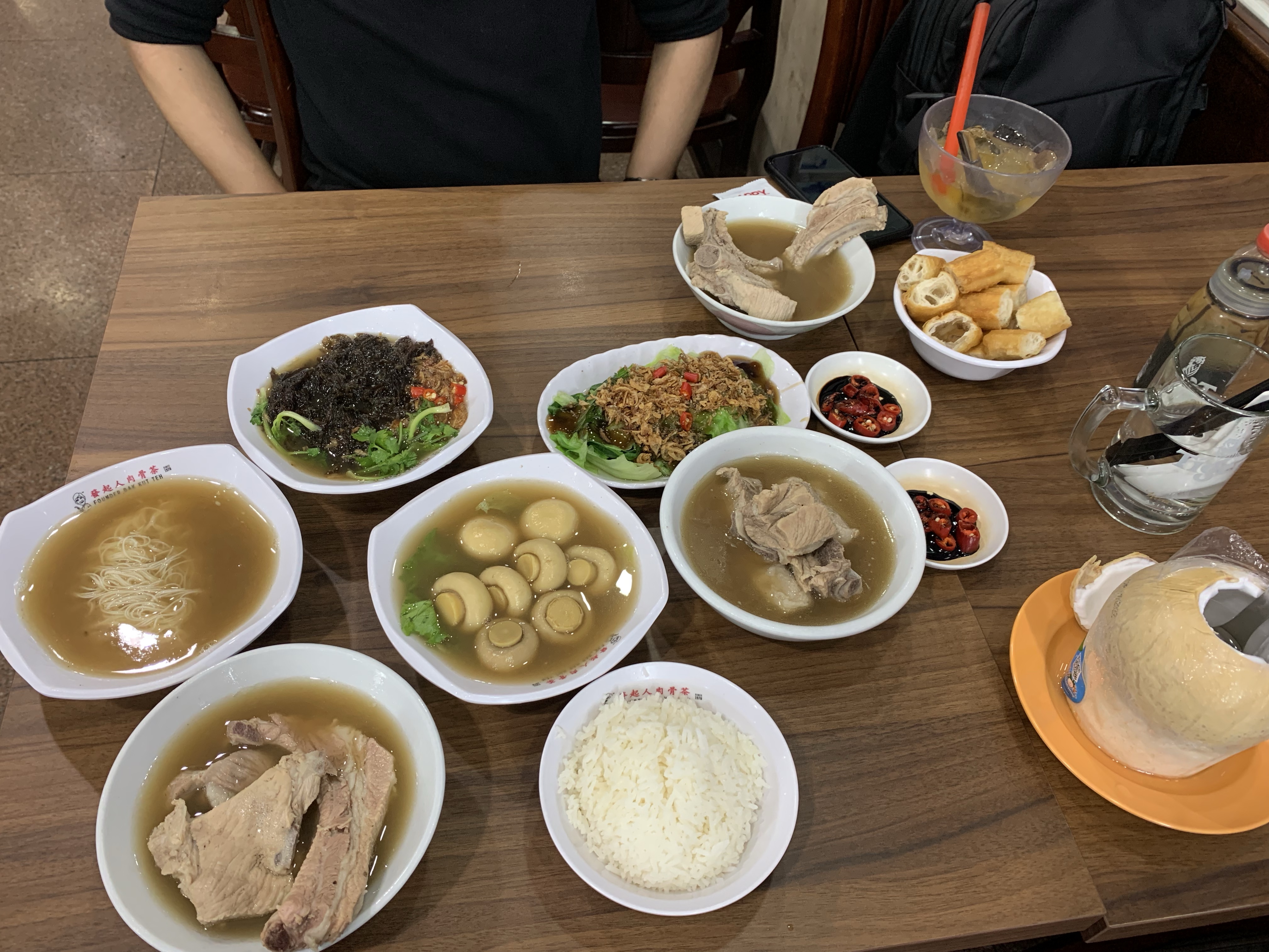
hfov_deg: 67.3
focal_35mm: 26
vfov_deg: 53.1
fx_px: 953
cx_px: 634
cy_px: 476
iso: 160
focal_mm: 4.25
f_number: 1.8
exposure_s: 1/50
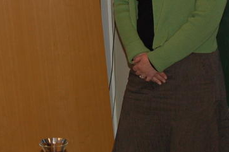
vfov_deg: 6.2
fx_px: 1392
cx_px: 32
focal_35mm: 219
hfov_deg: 9.4
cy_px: -3
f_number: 5.3
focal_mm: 42
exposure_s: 1/60
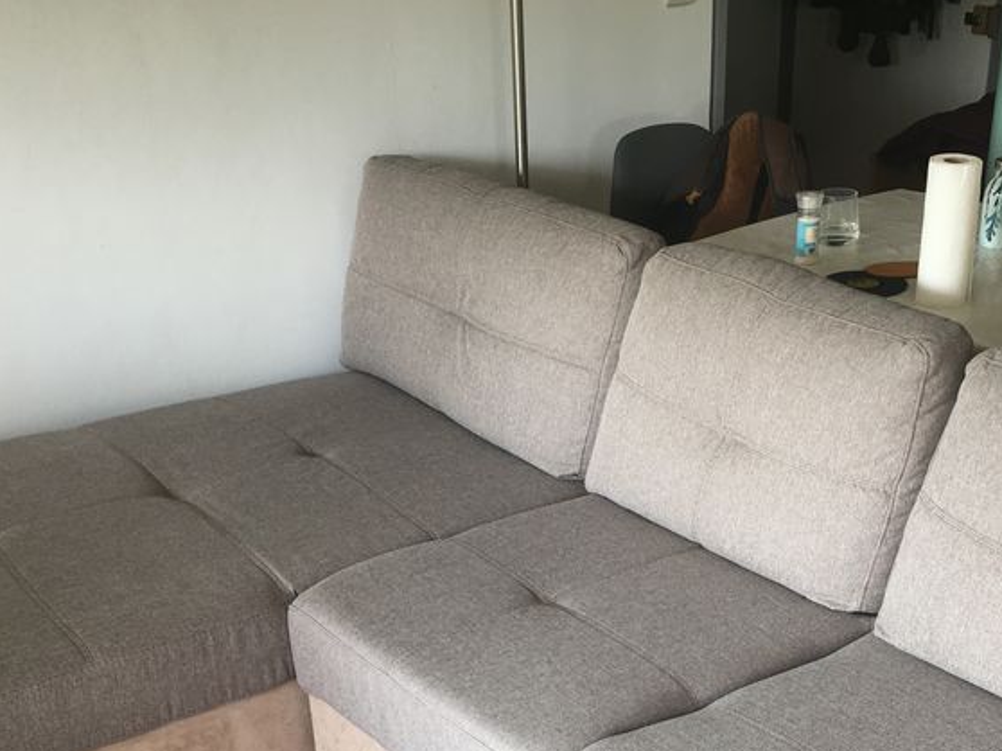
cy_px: 659
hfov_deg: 36.7
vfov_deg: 27.1
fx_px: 1505
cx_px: 593
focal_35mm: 52
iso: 32
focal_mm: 4.15
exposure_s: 1/50
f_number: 2.2
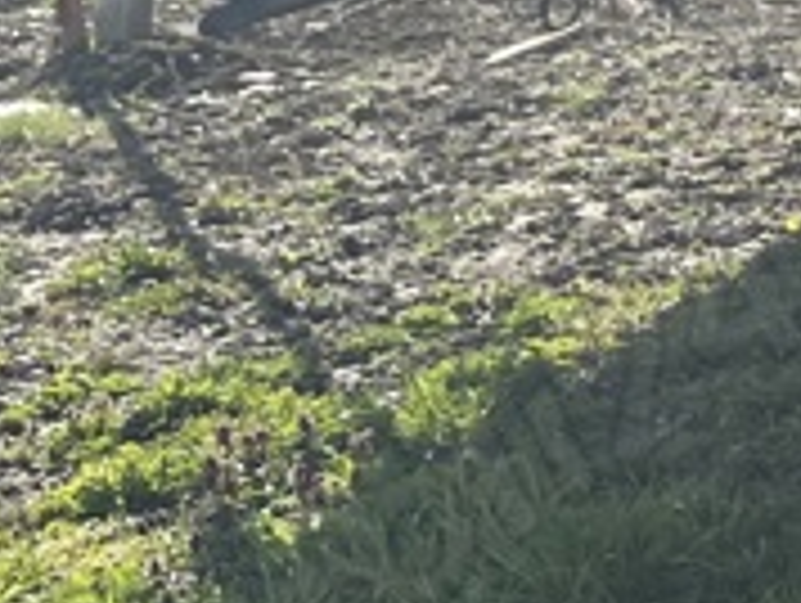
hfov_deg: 10.7
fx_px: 3383
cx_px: 2151
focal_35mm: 146
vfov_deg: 9.5
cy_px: -644
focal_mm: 5.1
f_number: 1.6
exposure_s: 1/2688
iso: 50
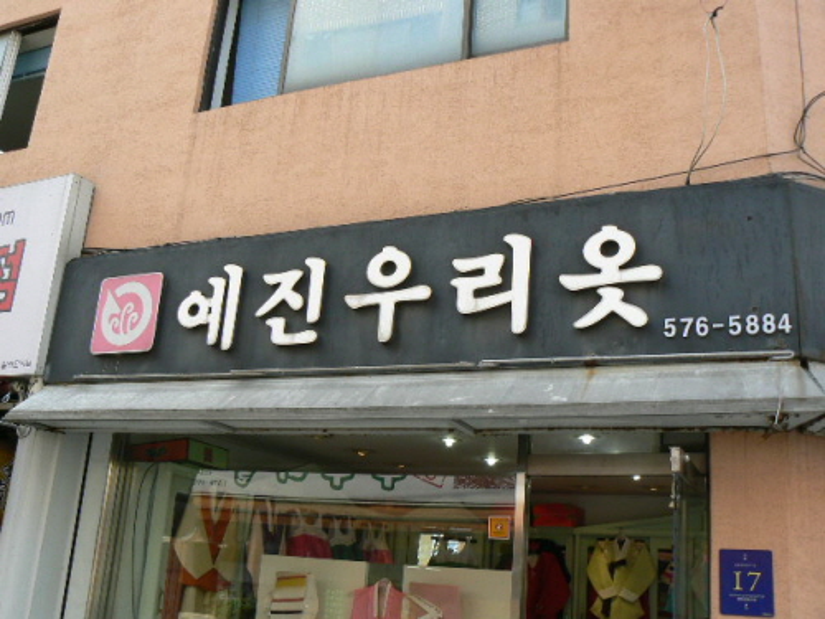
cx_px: 412
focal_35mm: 36
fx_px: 858
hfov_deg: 51.4
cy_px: 310
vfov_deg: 39.7
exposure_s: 1/80
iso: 80
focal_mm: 6
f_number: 4
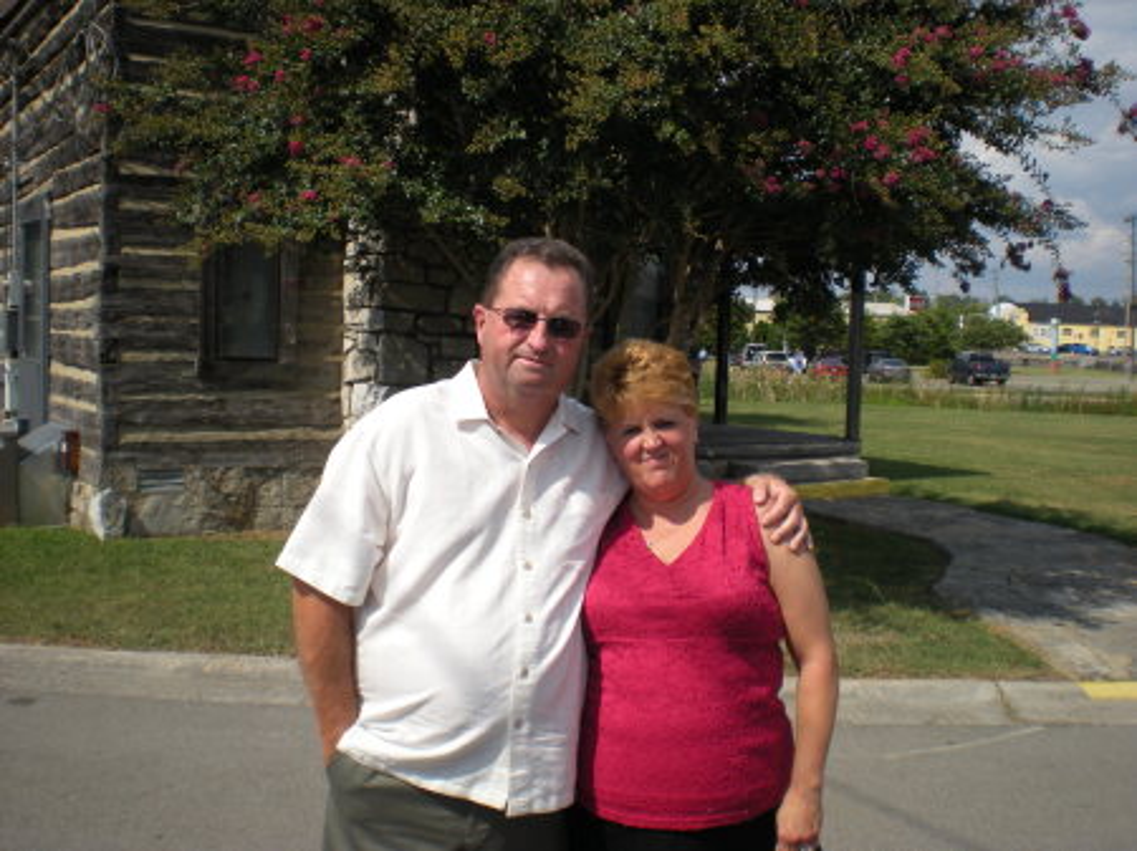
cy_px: 426
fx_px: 1247
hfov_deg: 49.0
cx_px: 568
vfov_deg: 37.7
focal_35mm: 38
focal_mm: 6.3
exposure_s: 1/606
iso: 64
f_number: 4.6
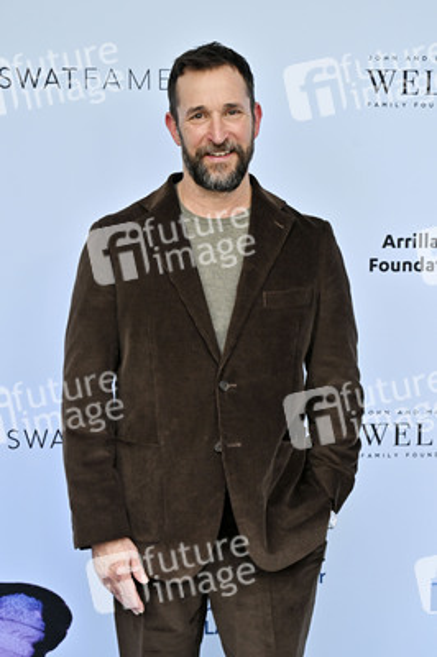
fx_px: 1076
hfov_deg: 23.0
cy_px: 328
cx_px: 218
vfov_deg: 34.0
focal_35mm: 59
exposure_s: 1/320
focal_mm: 59
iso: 640
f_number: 6.3
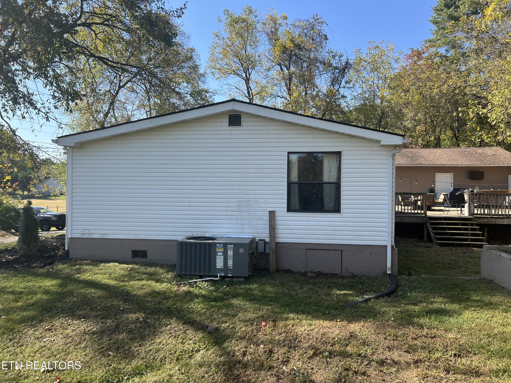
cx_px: 256
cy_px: 192
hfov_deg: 67.3
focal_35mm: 26
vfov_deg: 53.1
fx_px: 384
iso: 50
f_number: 1.5
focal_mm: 5.7
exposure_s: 1/1431
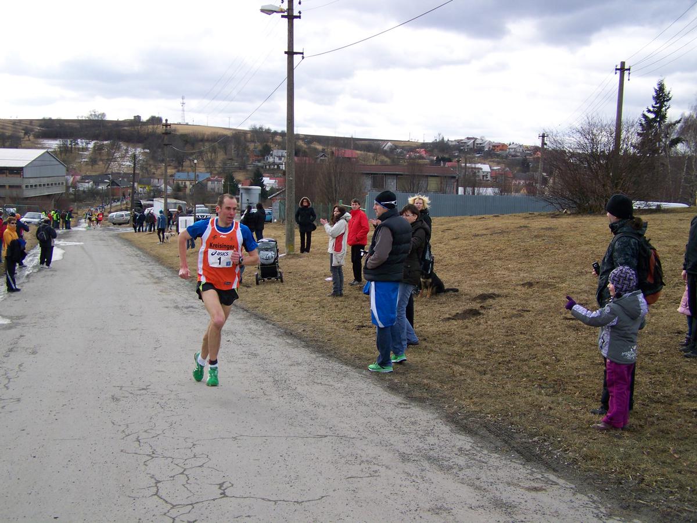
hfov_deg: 49.0
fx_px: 765
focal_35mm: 38
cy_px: 262
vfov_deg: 37.7
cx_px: 348
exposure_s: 1/400
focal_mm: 6.3
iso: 64
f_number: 2.8
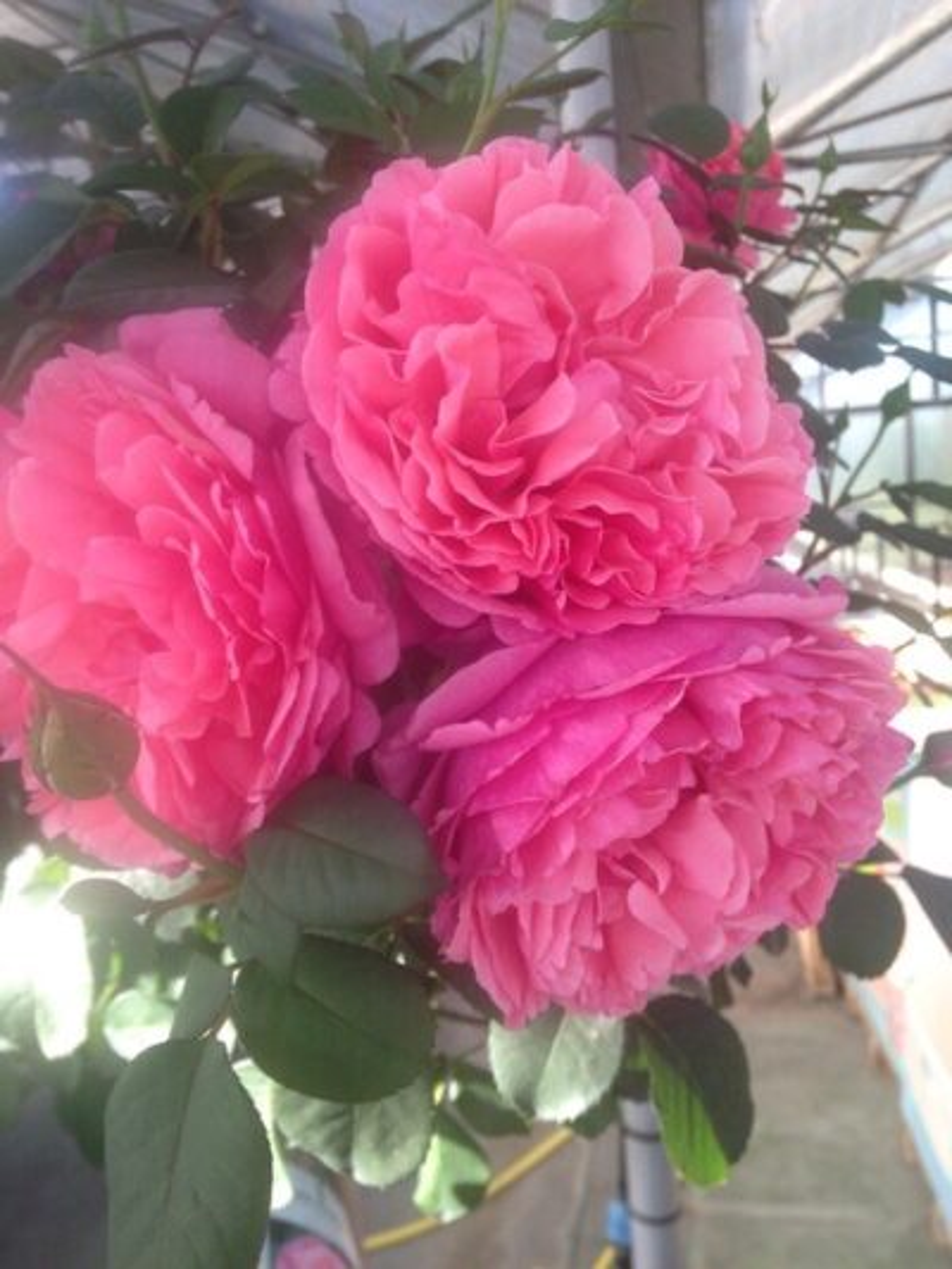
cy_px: 634
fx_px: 1210
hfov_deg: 43.0
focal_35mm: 33
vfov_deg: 55.3
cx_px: 476
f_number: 2.4
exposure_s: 1/120
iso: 64
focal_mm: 4.12
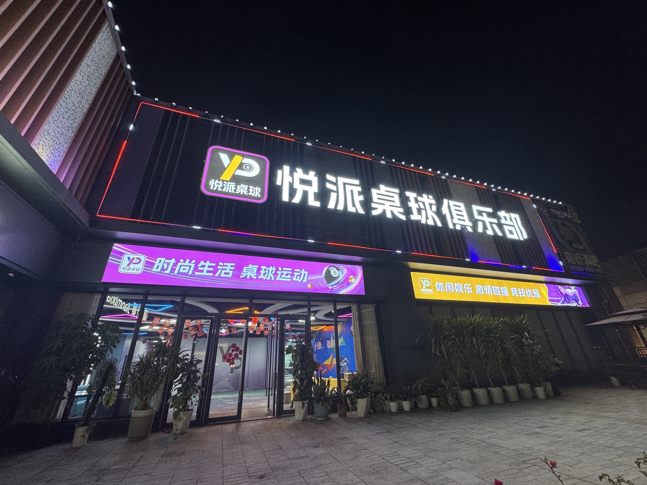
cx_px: 324
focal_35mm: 14
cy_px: 242
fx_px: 262
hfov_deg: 102.1
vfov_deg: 85.7
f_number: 2.2
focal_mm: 2.22
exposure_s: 1/100
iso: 160
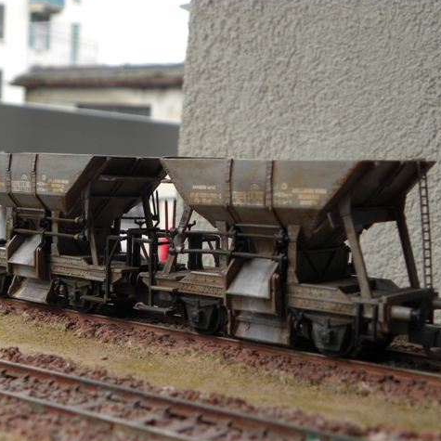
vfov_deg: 28.1
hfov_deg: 27.9
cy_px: 268
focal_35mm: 61
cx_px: 139
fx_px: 879
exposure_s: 1/69
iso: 64
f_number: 3.2
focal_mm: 7.3
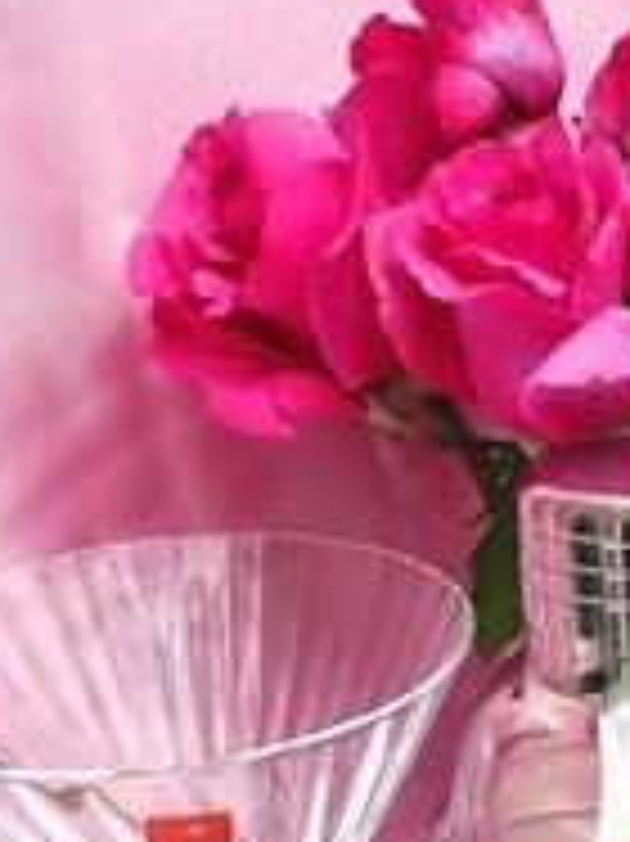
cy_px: 1036
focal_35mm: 77
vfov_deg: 23.0
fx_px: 1871
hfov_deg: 18.1
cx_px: 770
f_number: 1.9
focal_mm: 6.12
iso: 1600
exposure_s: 1/50
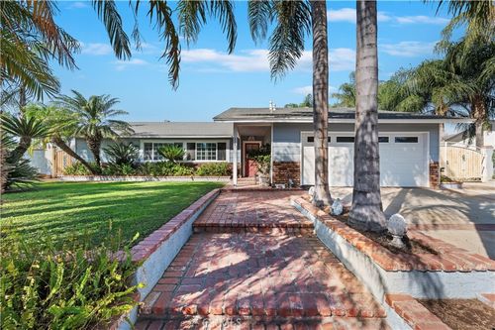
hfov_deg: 104.3
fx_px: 192
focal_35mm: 14
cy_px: 165
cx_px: 248
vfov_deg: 81.2
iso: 500
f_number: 20
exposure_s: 1/80
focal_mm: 14
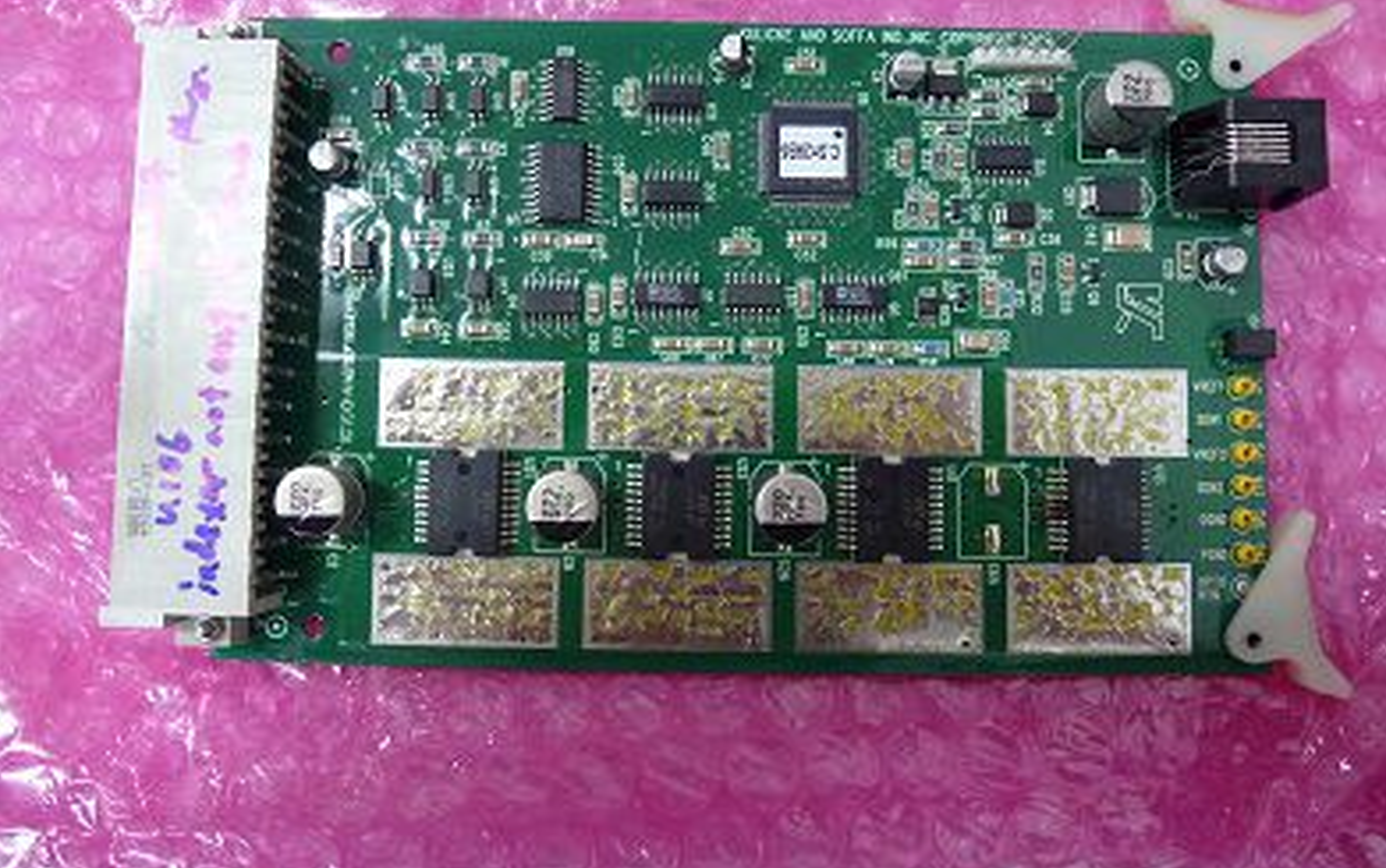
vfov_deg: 47.6
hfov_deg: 70.4
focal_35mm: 26
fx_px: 983
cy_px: 404
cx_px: 705
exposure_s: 1/25
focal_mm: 4.3
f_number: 3.3
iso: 400
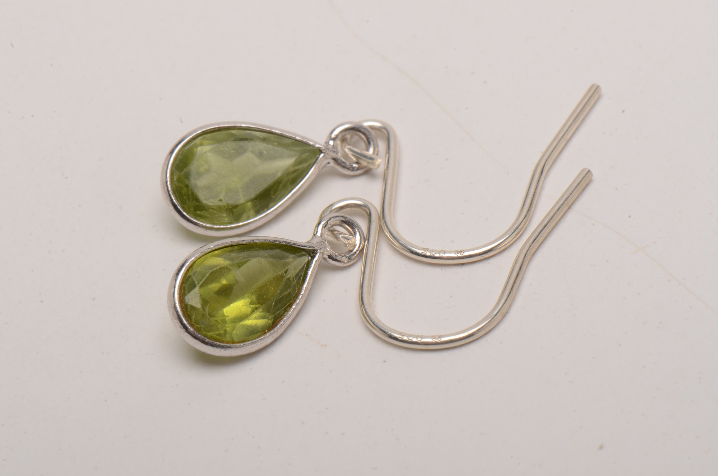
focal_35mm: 128
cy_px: 238
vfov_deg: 10.7
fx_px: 2538
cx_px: 359
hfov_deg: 16.1
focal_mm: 85
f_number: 29
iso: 100
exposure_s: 1/160
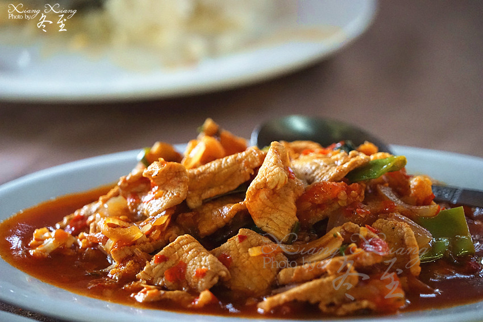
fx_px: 2696
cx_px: 242
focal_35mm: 201
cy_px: 161
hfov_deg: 10.2
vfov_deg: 6.8
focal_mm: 201
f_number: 6.3
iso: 6400
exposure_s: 1/160
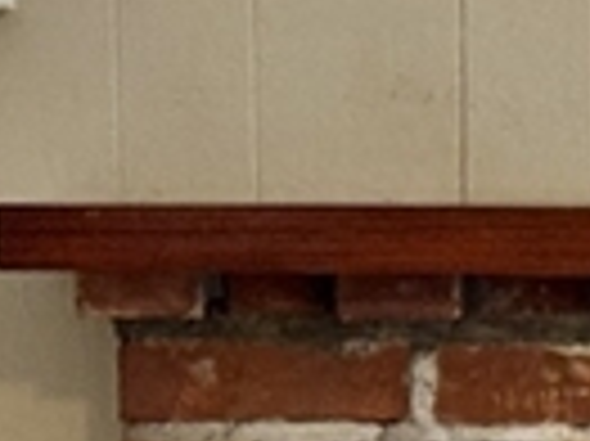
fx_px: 6386
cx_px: 1189
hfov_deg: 5.2
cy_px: 832
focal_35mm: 375
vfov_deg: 3.9
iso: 200
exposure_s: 1/40
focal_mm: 6.76
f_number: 1.78
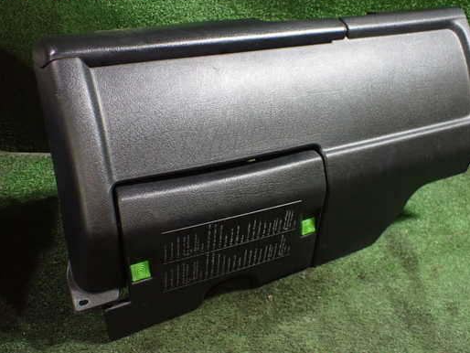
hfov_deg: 52.6
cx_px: 244
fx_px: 475
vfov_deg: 40.7
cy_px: 177
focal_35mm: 35
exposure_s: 1/60
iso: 800
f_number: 2.3
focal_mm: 5.4
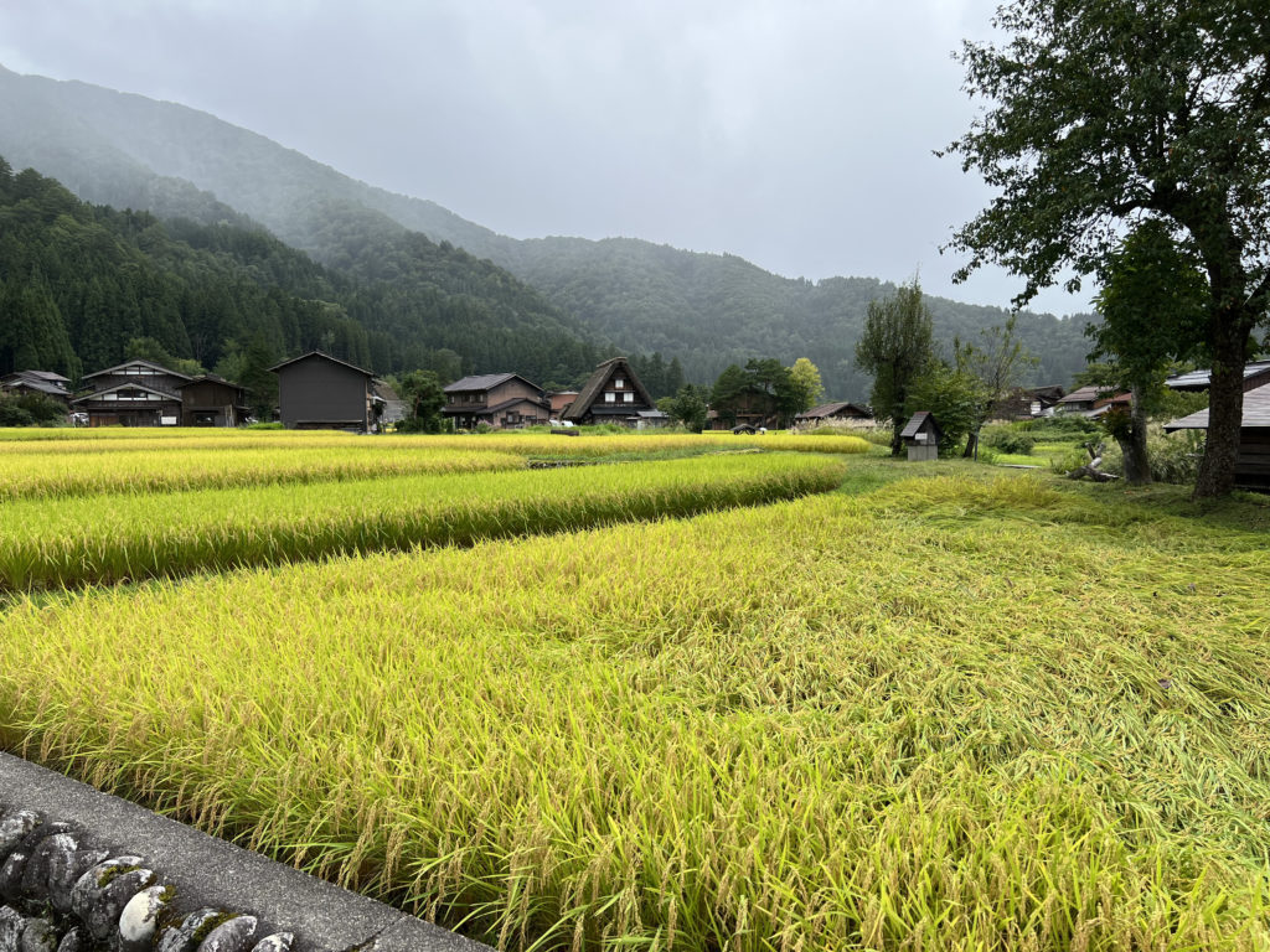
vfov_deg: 53.1
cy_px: 476
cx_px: 635
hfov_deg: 67.3
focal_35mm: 26
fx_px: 954
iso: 50
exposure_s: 1/1838
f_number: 1.5
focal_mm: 5.7
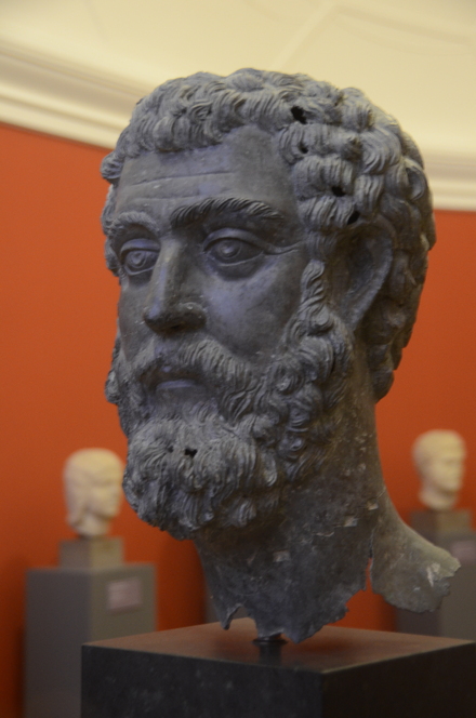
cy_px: 359
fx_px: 1374
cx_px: 238
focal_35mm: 69
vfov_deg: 29.3
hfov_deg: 19.7
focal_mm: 46
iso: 1250
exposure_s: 1/5
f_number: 4.5
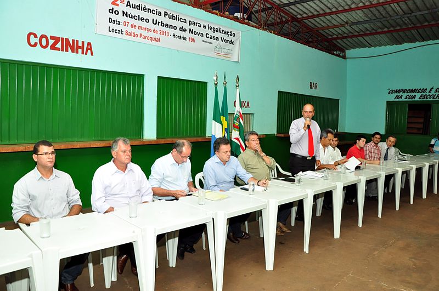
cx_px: 220
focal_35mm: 27
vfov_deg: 47.8
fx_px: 329
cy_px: 146
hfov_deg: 67.5
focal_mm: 18
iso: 1000
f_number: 5.6
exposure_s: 1/40
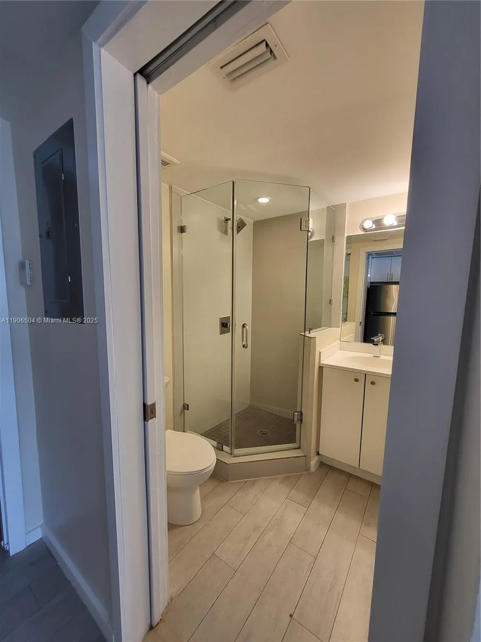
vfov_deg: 106.2
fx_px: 241
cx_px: 240
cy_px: 321
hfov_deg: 89.9
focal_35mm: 13
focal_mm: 1.74
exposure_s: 1/60
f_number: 2.2
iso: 100
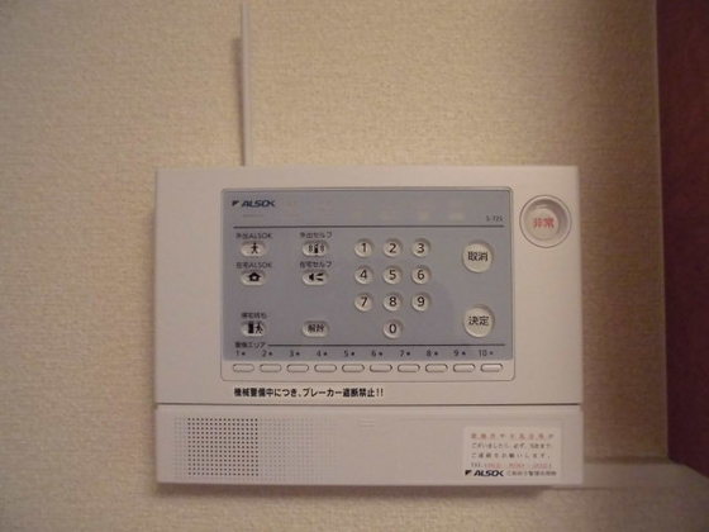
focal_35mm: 26
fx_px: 533
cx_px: 354
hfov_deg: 67.3
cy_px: 266
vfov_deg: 53.1
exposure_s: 1/60
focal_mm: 4.6
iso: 800
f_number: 3.5
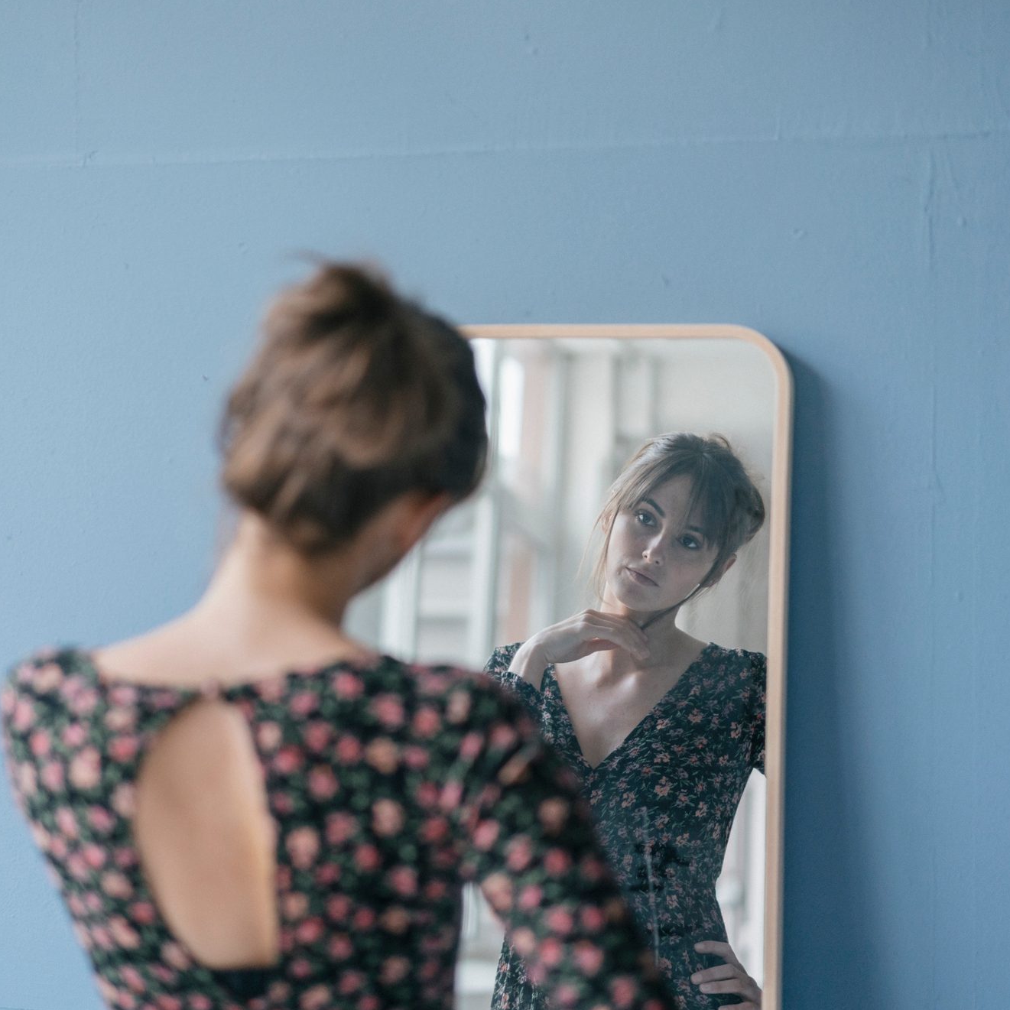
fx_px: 2476
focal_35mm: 75
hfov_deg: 23.0
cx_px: 387
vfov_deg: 23.1
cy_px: 524
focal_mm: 55
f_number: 1.8
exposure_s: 1/320
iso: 800
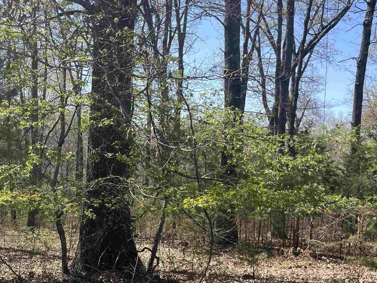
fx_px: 534
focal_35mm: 49
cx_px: 65
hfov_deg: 37.3
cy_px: 185
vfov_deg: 29.5
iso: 50
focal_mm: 5.1
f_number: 1.6
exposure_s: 1/1129
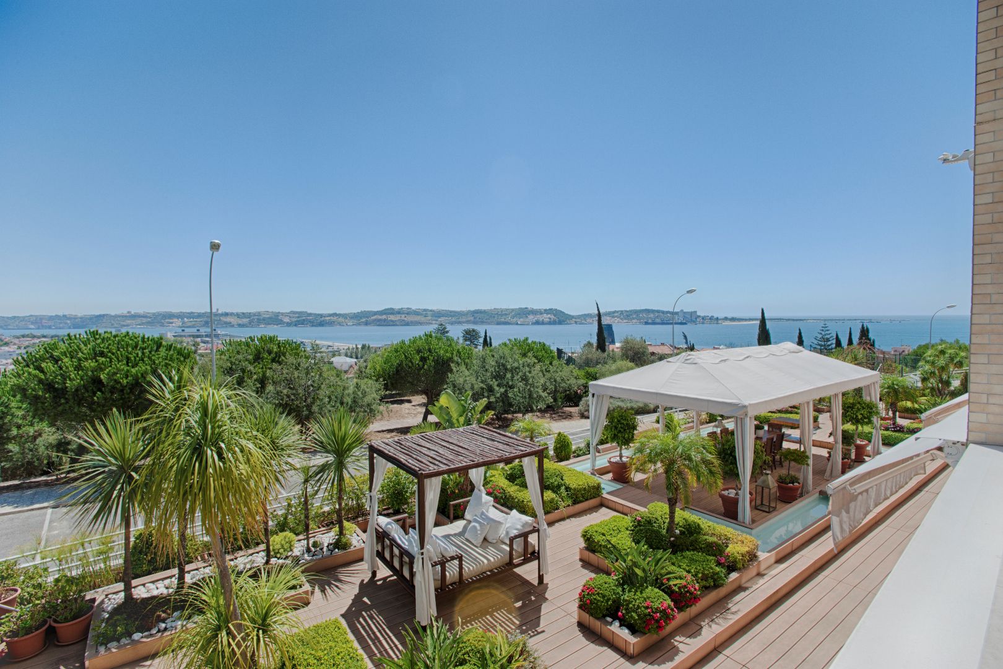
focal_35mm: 17
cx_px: 502
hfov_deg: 93.3
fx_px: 474
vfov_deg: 70.4
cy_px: 334
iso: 200
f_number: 16
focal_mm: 17
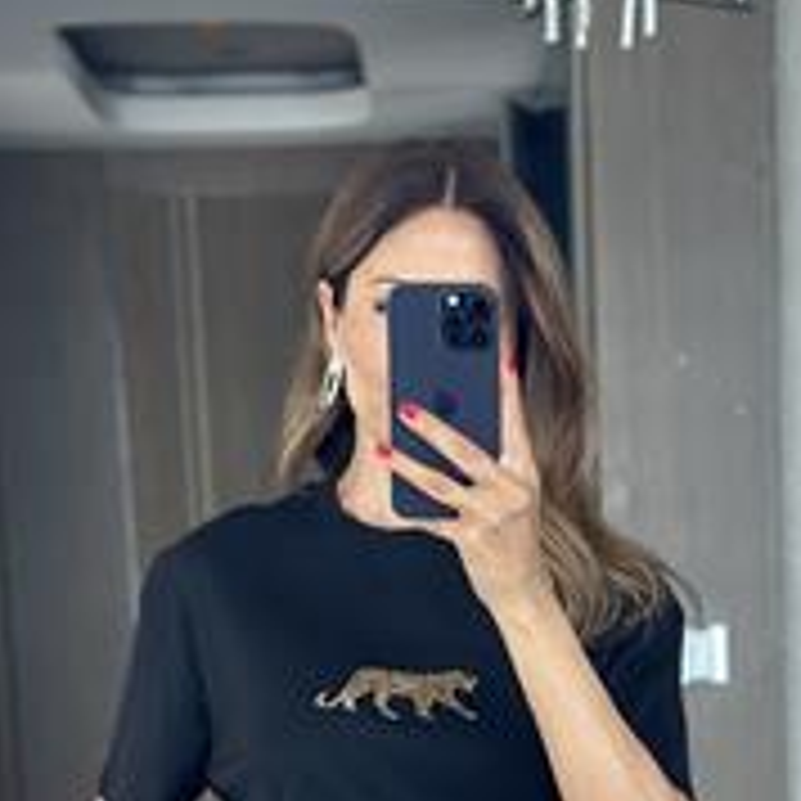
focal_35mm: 121
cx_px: 454
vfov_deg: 13.8
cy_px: 1084
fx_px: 3168
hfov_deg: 14.4
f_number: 1.78
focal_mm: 6.86
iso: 125
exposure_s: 1/121
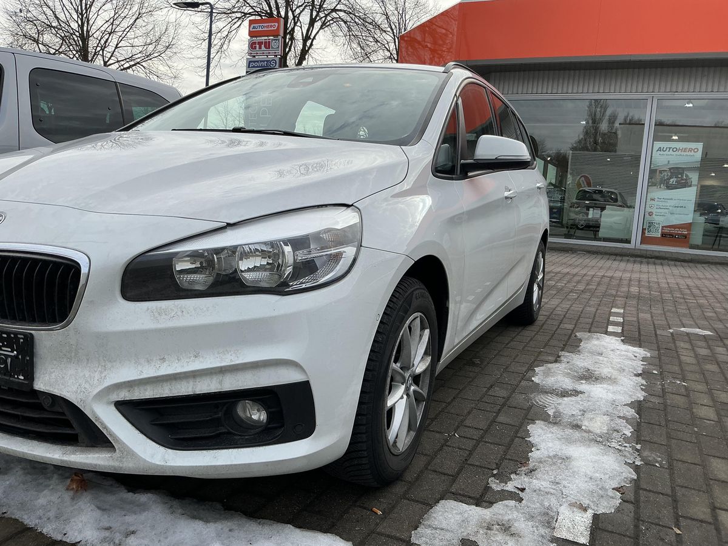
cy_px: 273
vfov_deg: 49.7
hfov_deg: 63.4
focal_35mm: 28
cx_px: 364
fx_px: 589
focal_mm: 3
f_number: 1.8
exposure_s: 1/883
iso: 25
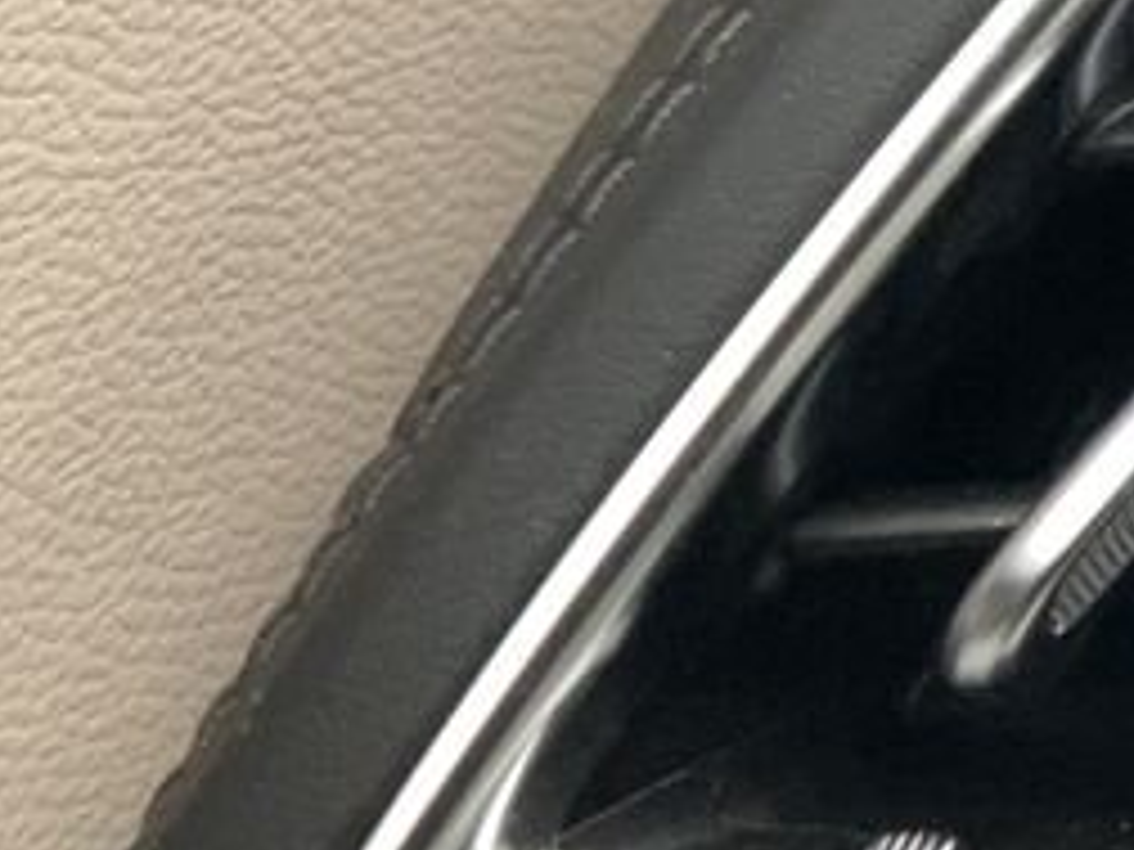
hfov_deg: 14.7
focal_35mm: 114
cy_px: 459
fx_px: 3735
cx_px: 2146
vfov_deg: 13.0
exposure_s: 1/108
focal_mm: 3.99
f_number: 1.8
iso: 200
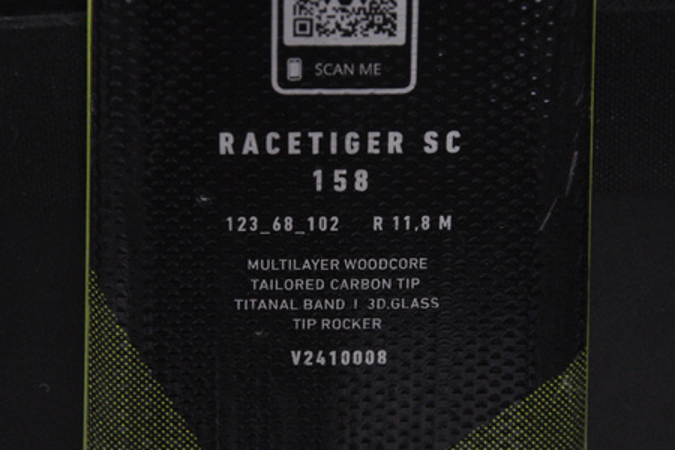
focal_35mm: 158
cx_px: 338
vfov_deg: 8.7
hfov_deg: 13.0
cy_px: 225
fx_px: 2953
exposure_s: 1/125
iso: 3200
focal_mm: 105
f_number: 8
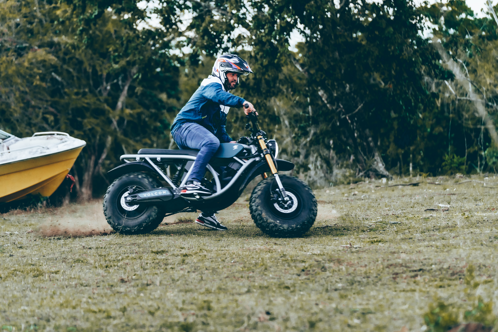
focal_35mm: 104
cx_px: 249
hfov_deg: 19.6
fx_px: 1439
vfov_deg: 13.2
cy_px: 166
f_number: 2.8
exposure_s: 1/125
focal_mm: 104
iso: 800
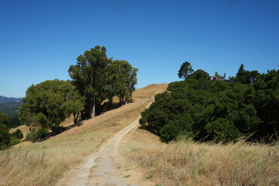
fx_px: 217
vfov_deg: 46.4
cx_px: 140
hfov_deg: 65.5
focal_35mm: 28
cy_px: 93
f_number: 16
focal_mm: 28
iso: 100
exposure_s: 1/80
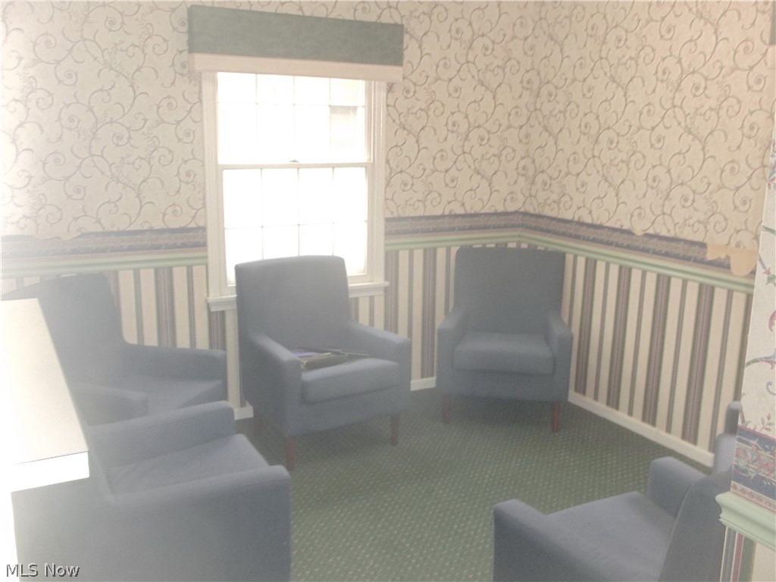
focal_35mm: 33
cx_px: 388
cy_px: 291
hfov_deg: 55.4
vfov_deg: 42.9
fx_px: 740
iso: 160
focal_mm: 5.9
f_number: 3.3
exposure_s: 1/40
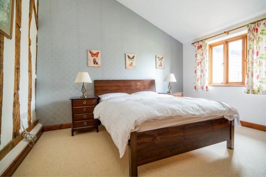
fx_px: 133
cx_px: 133
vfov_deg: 67.4
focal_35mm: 18
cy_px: 88
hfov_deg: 90.0
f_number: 7.1
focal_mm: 11.8
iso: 160
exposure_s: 1/1.67
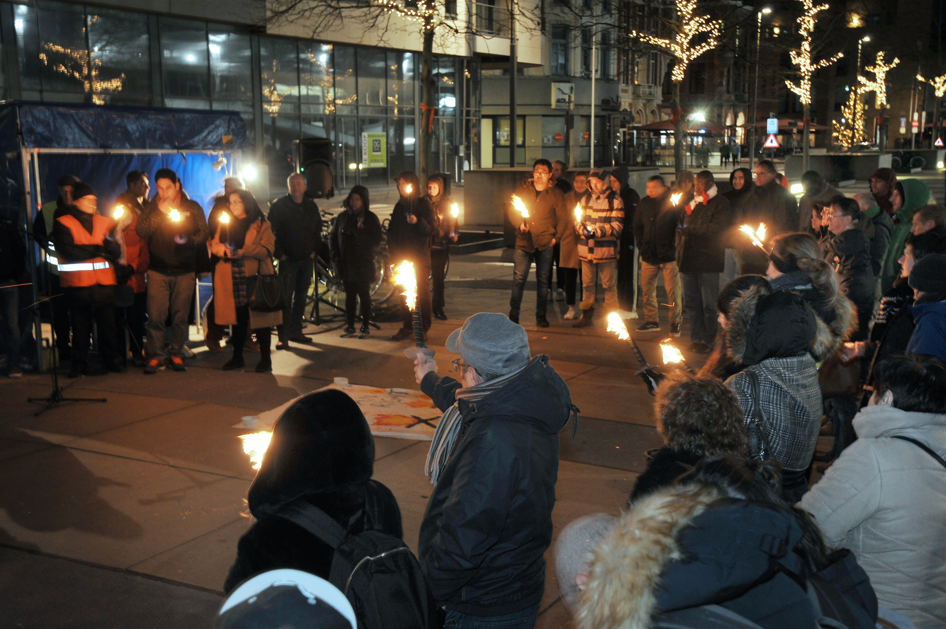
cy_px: 314
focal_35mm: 46
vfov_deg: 28.9
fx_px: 1220
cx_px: 473
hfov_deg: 42.4
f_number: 5
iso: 320
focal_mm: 31
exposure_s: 1/3
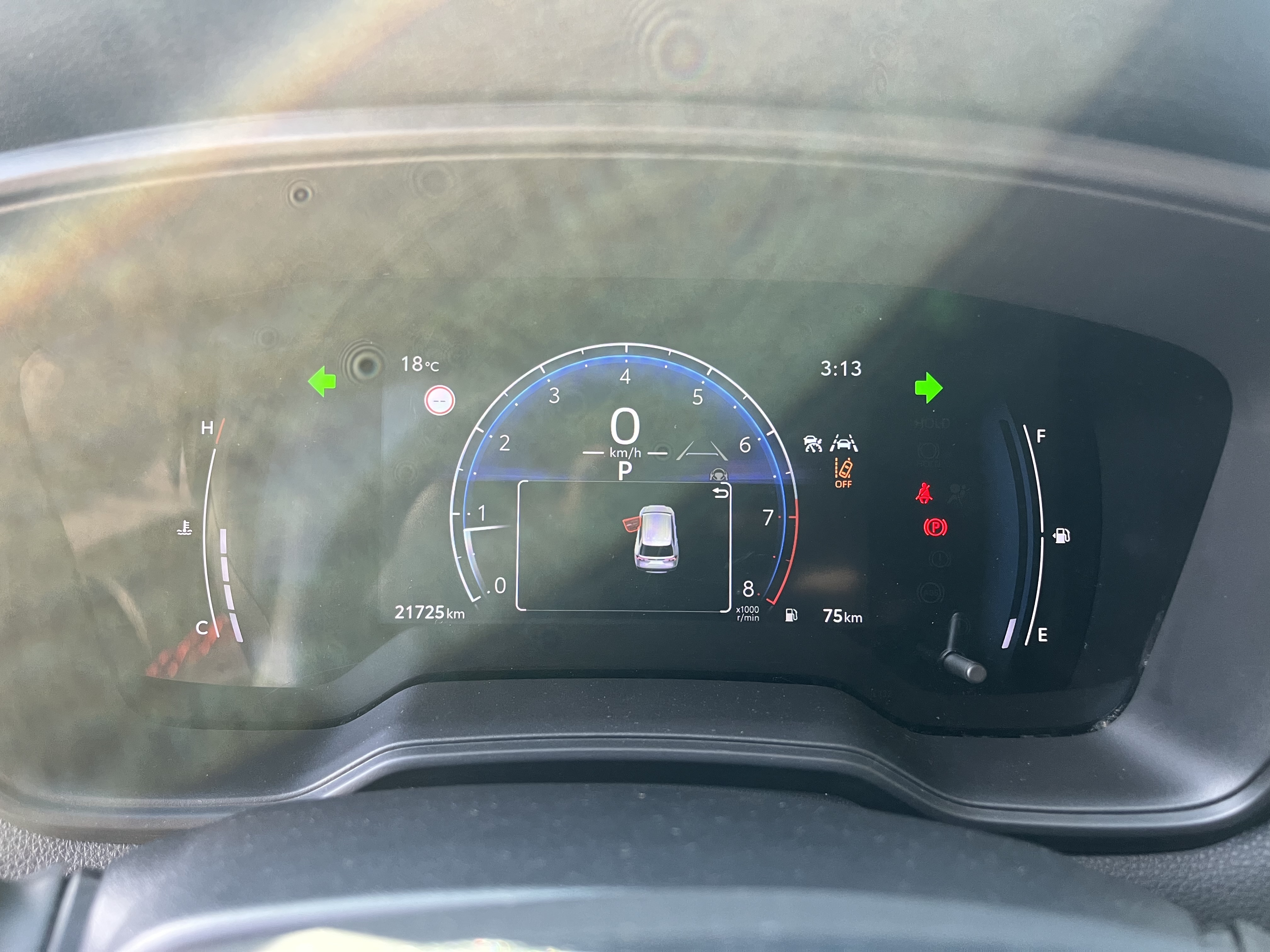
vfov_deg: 53.1
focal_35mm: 26
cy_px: 476
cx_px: 635
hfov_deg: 67.3
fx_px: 954
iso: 125
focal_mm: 5.1
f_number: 1.6
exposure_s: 1/92
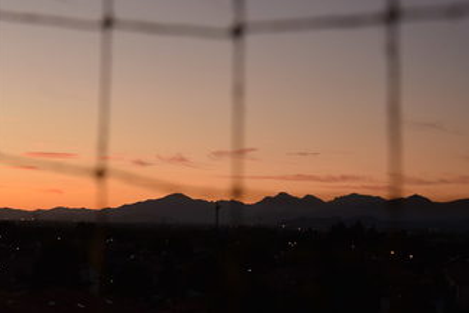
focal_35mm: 72
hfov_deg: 27.2
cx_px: 61
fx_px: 938
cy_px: 159
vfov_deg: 18.9
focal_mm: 26
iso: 400
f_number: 5.6
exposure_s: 1/100
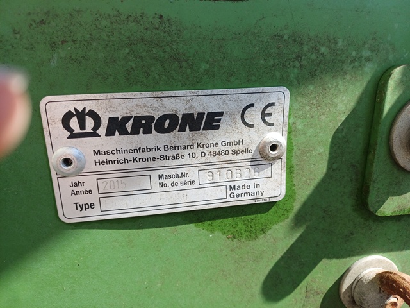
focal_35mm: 25
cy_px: 154
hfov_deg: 69.4
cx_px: 205
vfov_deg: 54.9
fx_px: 296
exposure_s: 1/326
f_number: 1.8
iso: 50
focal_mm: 4.65
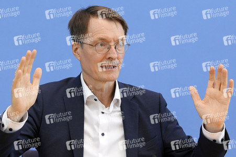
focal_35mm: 98
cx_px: 118
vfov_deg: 13.9
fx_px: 642
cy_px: 78
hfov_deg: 20.8
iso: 4000
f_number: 5.6
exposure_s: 1/800
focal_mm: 98
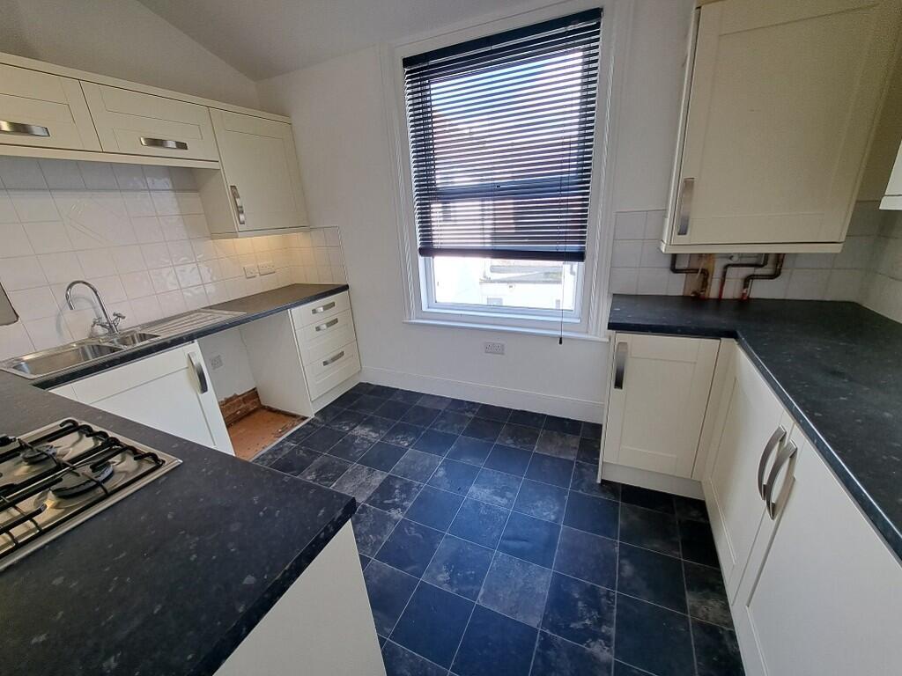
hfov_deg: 106.2
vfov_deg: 89.9
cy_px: 338
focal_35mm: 13
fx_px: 339
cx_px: 451
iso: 50
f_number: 2.2
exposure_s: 1/100
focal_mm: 1.74
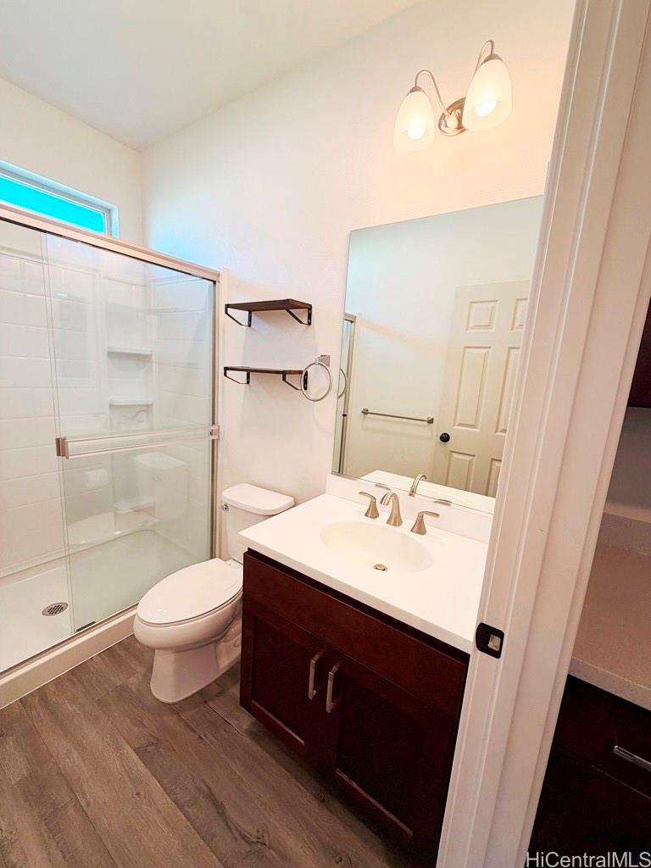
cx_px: 326
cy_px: 434
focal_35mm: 14
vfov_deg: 102.1
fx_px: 351
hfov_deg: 85.7
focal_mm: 2.22
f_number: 2.2
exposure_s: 1/120
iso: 160
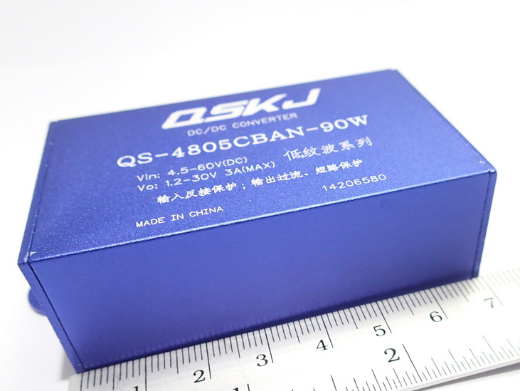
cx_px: 315
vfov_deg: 40.1
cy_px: 270
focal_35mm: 35
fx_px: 526
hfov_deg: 52.2
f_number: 2.8
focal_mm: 4.5
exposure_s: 1/30
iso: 320
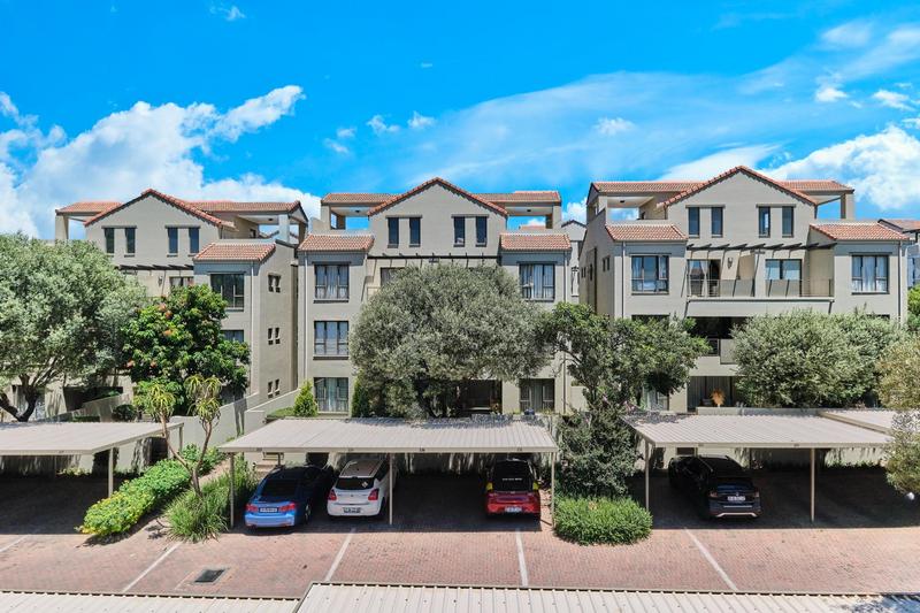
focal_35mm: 20
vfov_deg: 61.9
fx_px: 511
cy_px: 306
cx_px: 460
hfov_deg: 84.0
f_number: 8
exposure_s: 1/2000
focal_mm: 13.2
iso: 800
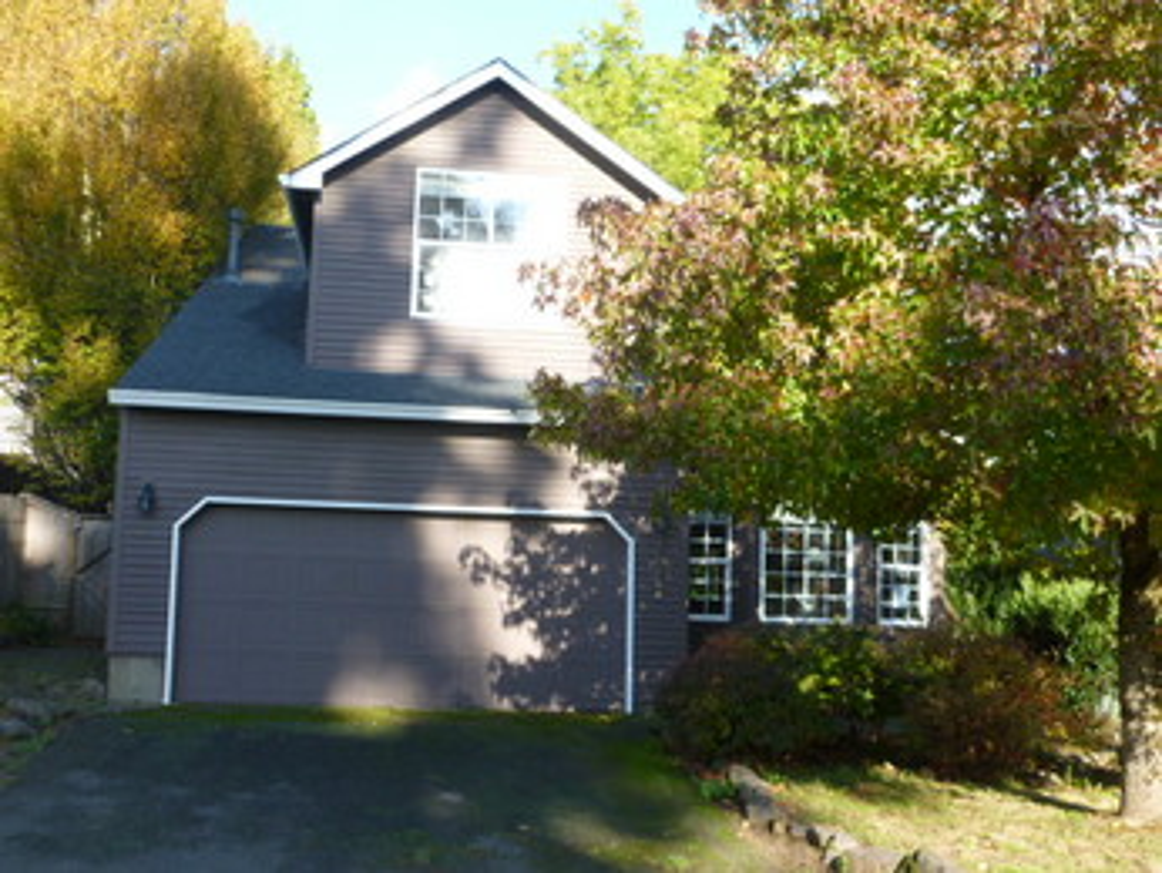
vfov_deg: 39.7
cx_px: 581
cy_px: 436
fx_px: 1209
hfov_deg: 51.3
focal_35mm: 36
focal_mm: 6.5
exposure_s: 1/160
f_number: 3.6
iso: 100
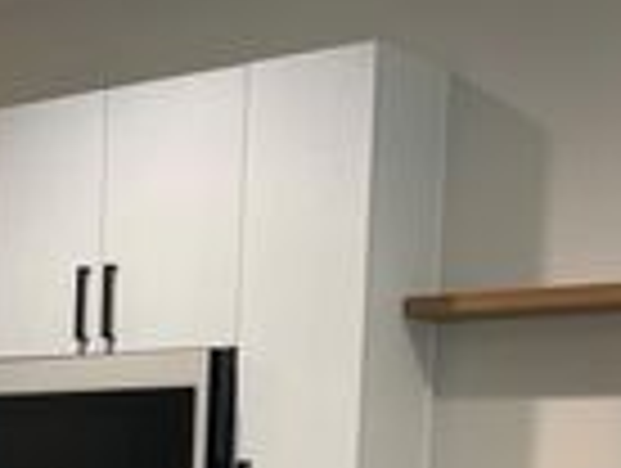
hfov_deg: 19.8
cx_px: -86
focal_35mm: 94
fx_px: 1689
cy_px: 664
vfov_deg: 14.8
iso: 100
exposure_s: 1/120
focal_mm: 5.7
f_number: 1.5
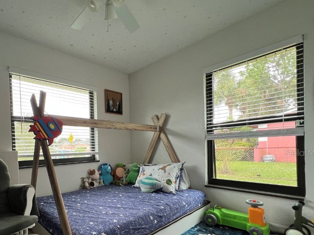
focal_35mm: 18
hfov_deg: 85.0
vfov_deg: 70.0
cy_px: 152
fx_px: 163
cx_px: 107
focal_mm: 1.57
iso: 80
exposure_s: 1/120
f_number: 1.8
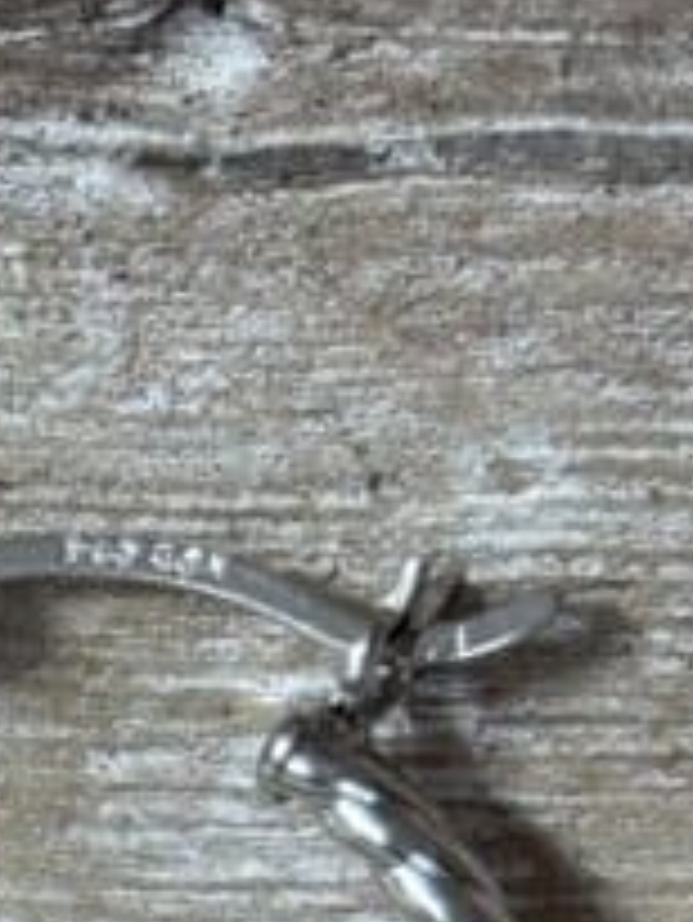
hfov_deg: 5.6
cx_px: -644
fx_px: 6933
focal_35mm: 260
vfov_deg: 7.5
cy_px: 1345
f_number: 1.6
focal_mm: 5.96
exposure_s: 1/79
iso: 50
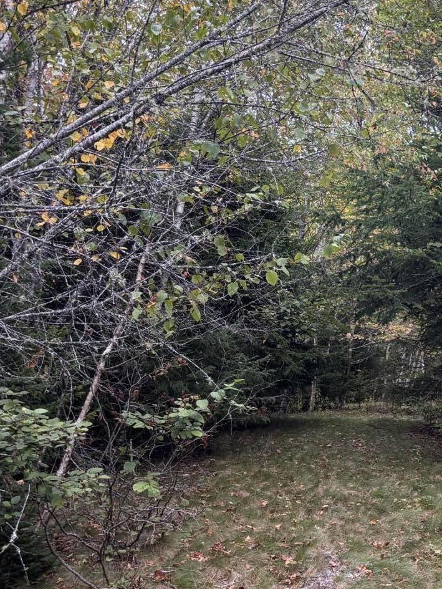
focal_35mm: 55
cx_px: 461
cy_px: 323
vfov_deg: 34.9
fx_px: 936
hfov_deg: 25.1
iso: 100
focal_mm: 5.96
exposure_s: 1/121
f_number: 1.6
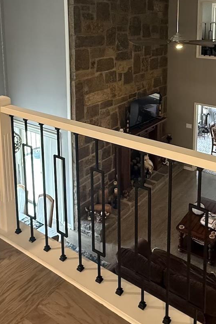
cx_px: 147
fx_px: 315
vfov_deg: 51.3
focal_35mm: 35
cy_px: 68
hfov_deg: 37.4
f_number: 2.2
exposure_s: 1/60
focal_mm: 2.22
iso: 640
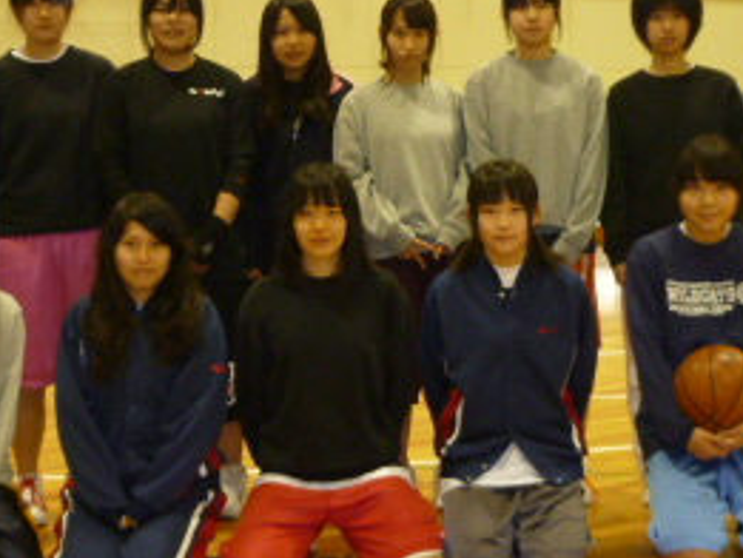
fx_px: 1632
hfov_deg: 25.6
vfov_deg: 19.4
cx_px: 330
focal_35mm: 76
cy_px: 242
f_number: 3.1
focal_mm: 5.5
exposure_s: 1/30
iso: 250
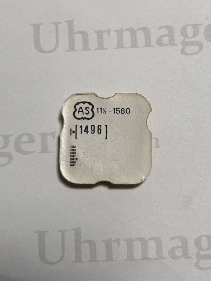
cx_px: 106
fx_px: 211
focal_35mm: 26
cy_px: 140
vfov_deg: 67.3
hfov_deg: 53.1
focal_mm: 5.7
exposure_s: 1/107
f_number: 1.5
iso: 32
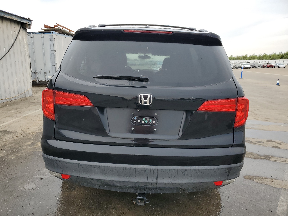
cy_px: 108
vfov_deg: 53.1
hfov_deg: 67.3
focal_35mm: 26
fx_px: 216
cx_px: 144
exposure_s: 1/556
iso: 50
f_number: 1.5
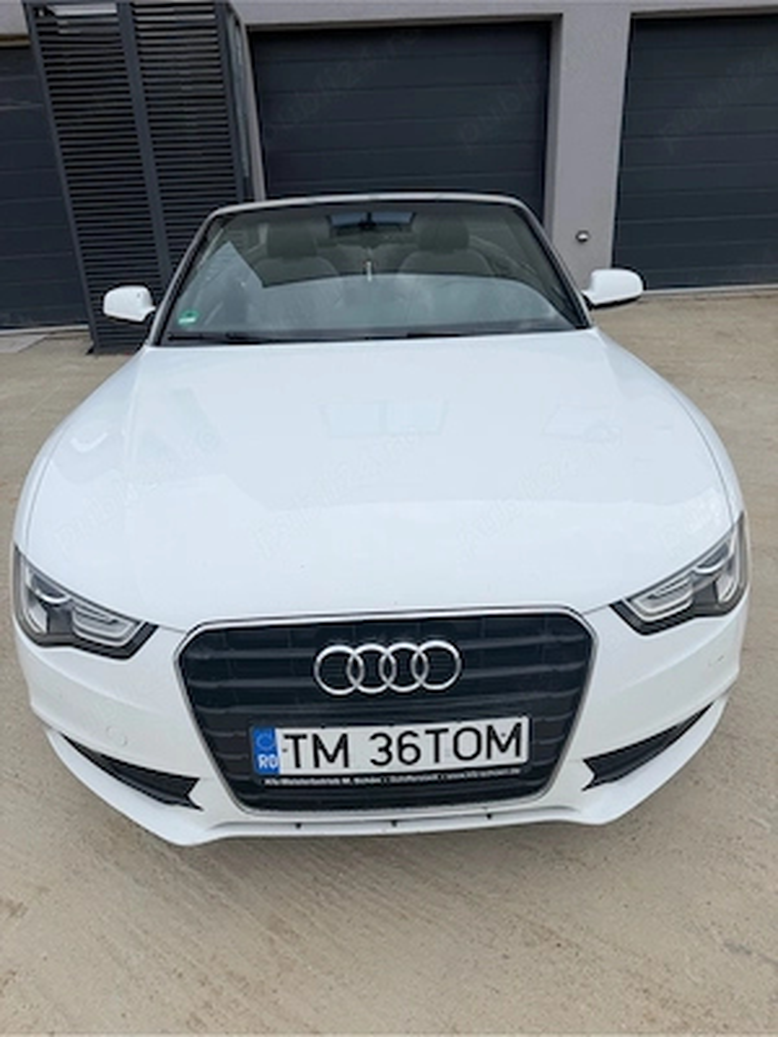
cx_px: 389
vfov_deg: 71.6
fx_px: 719
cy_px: 518
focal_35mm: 24
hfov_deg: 56.8
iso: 80
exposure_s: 1/1949
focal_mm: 6.76
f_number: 1.78
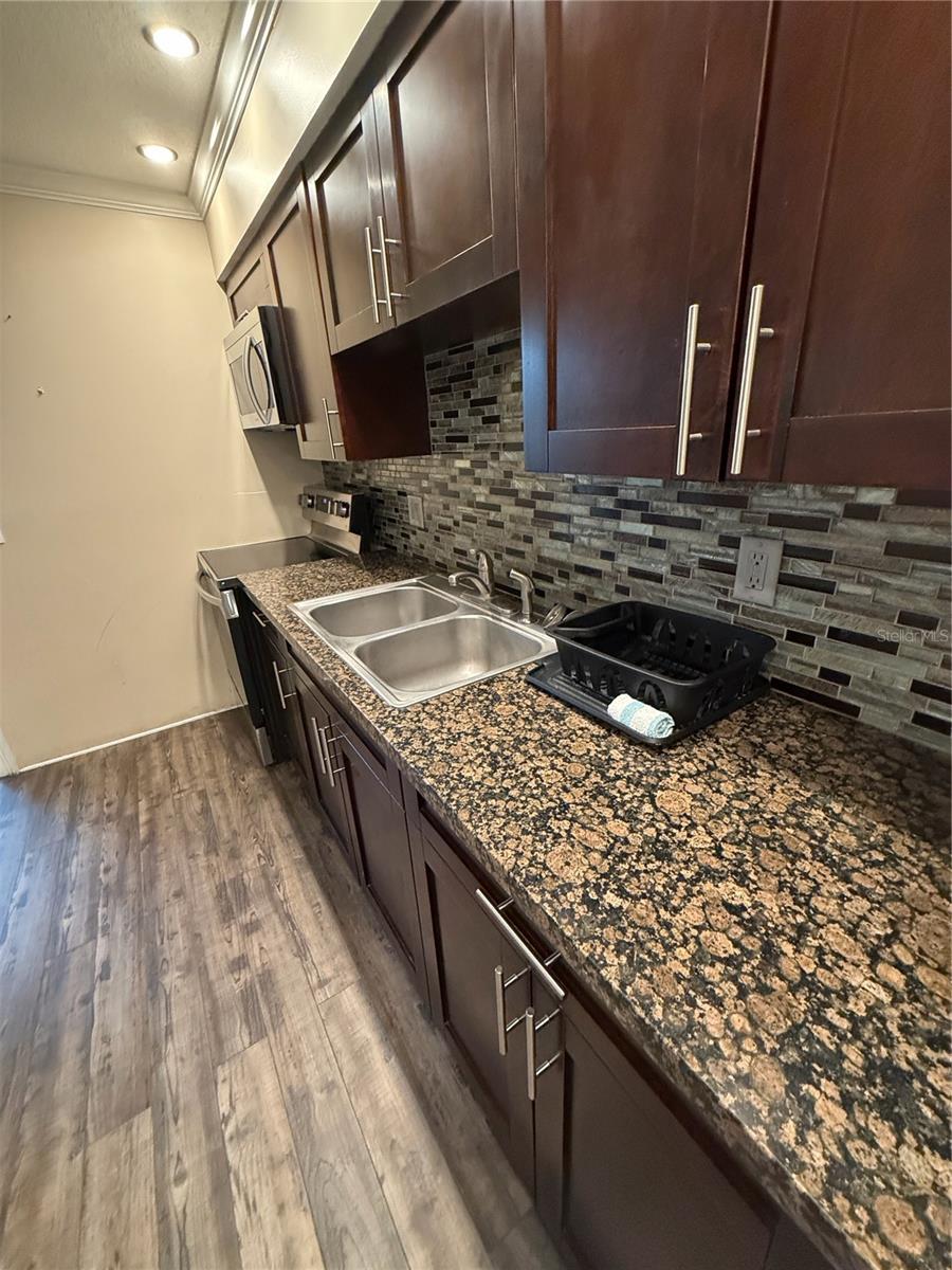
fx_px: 513
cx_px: 476
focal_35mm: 14
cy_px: 635
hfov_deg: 85.7
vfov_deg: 102.1
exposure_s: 1/60
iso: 800
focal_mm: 2.22
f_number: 2.2
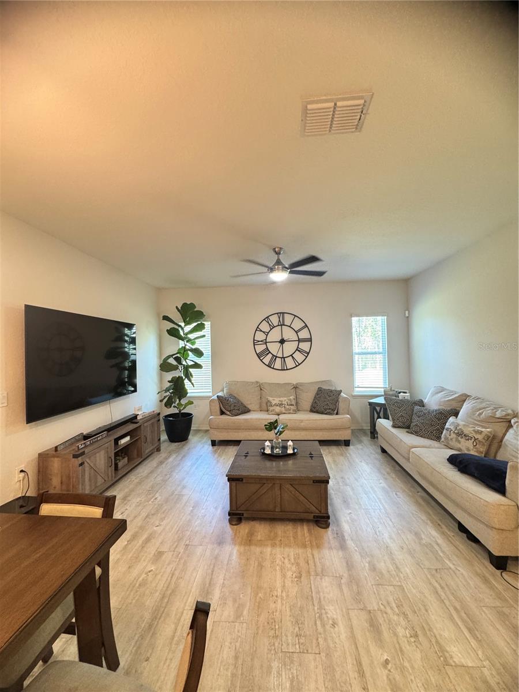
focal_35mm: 14
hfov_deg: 85.7
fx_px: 280
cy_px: 346
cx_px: 260
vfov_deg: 102.1
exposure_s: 1/60
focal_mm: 2.22
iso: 400
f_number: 2.2
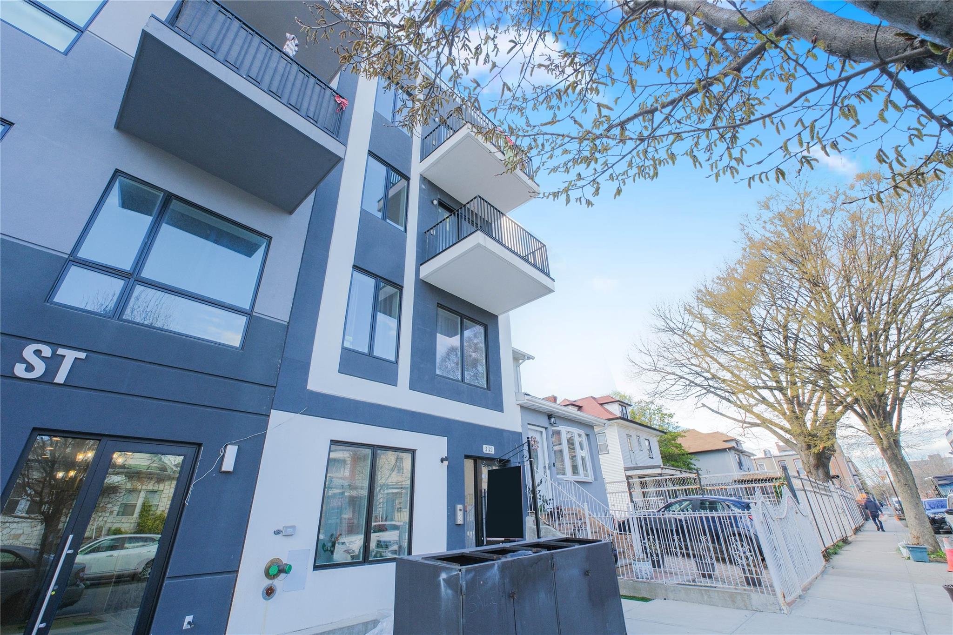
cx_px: 476
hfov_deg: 100.4
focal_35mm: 15
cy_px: 318
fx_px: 397
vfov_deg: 77.3
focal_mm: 10
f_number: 10
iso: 400
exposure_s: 1/80
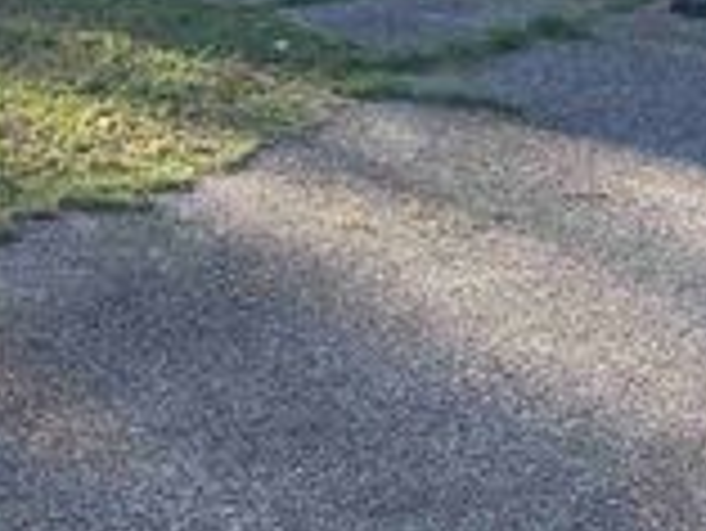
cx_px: -184
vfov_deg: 15.5
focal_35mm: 89
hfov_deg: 20.3
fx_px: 1817
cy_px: -227
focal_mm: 3.99
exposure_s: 1/578
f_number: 1.8
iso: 20
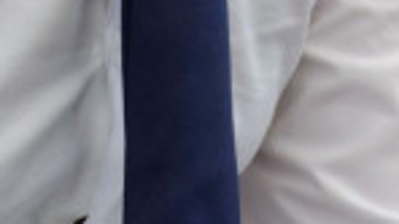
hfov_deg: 1.7
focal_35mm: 1268
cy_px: -461
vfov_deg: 1.0
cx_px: 125
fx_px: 13406
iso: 400
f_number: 8
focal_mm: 200
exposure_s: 1/320
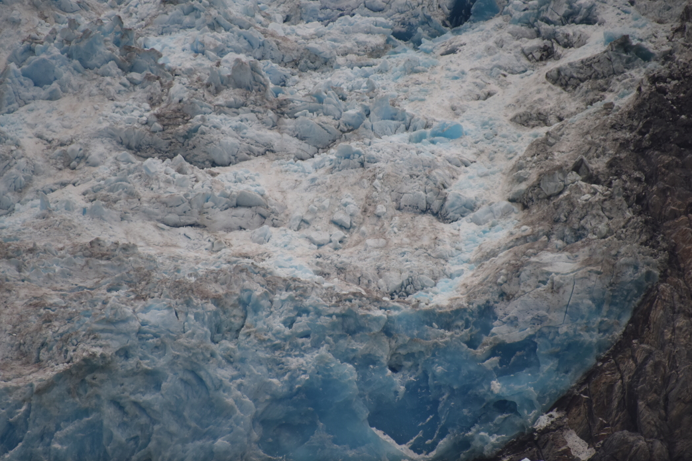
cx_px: 325
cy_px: 236
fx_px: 7073
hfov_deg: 5.6
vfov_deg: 3.7
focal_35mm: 368
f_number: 5.6
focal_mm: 300
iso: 720
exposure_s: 1/640
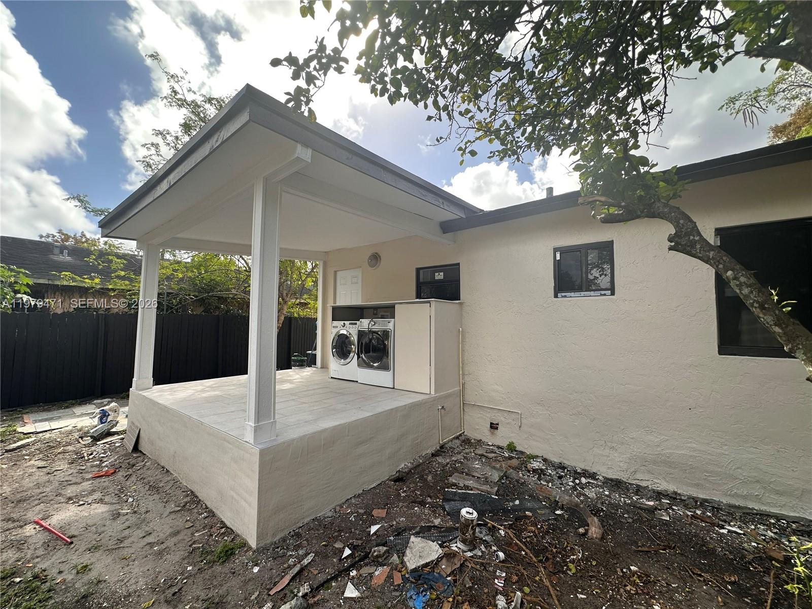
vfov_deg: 85.7
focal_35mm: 14
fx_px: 328
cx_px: 406
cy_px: 304
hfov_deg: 102.1
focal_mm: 2.22
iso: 40
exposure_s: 1/626
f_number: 2.2
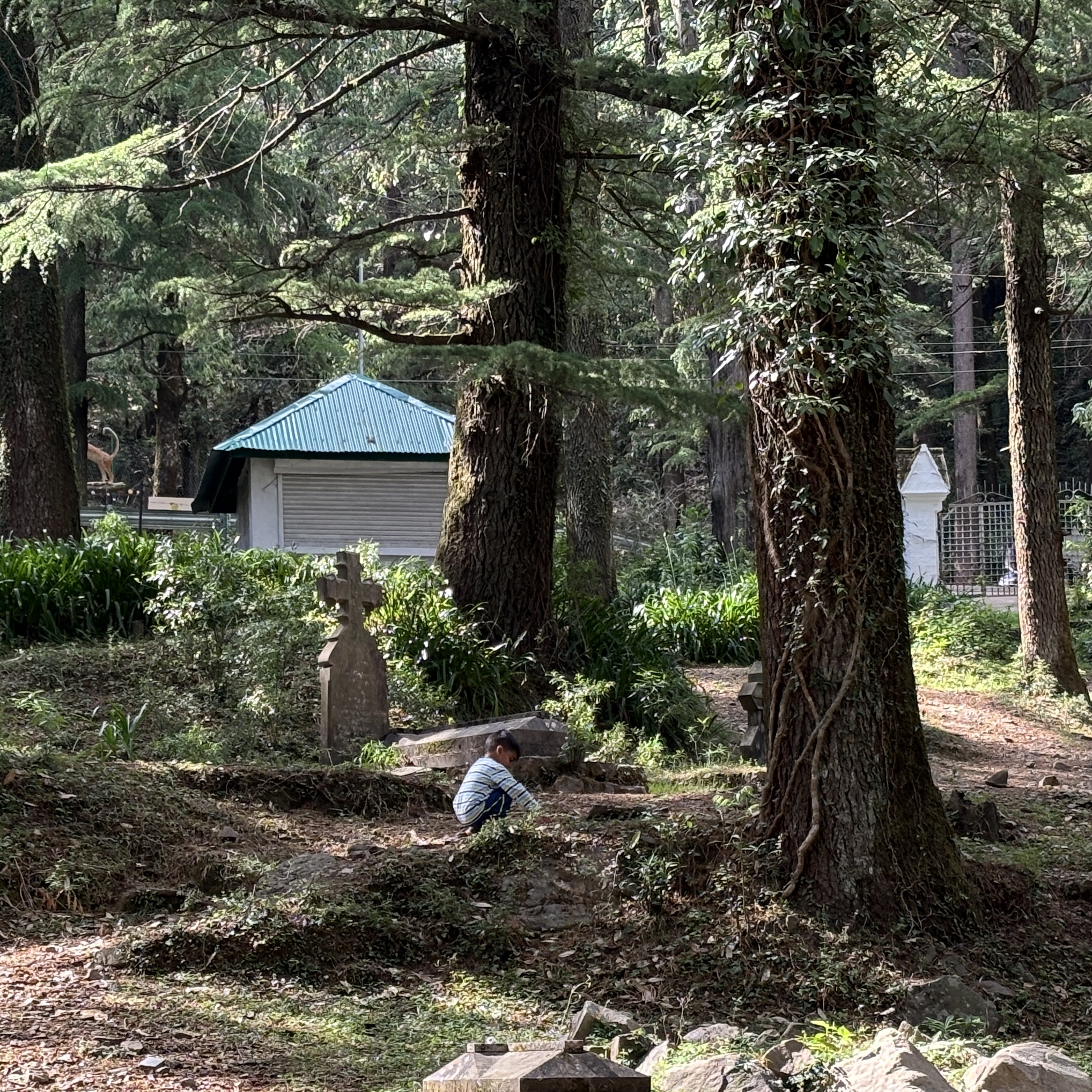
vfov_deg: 19.0
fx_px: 3248
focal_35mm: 91
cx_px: 477
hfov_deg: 19.1
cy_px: 772
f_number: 1.6
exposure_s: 1/172
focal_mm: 5.96
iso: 40
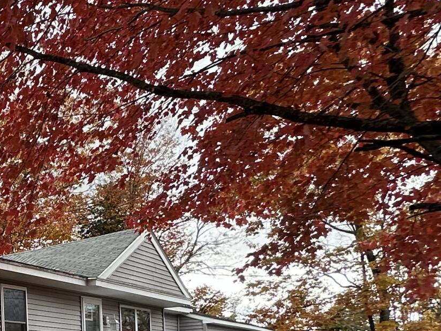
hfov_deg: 24.6
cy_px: 401
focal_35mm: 51
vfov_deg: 25.5
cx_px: -280
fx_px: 650
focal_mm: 2.22
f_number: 2.2
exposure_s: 1/179
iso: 40
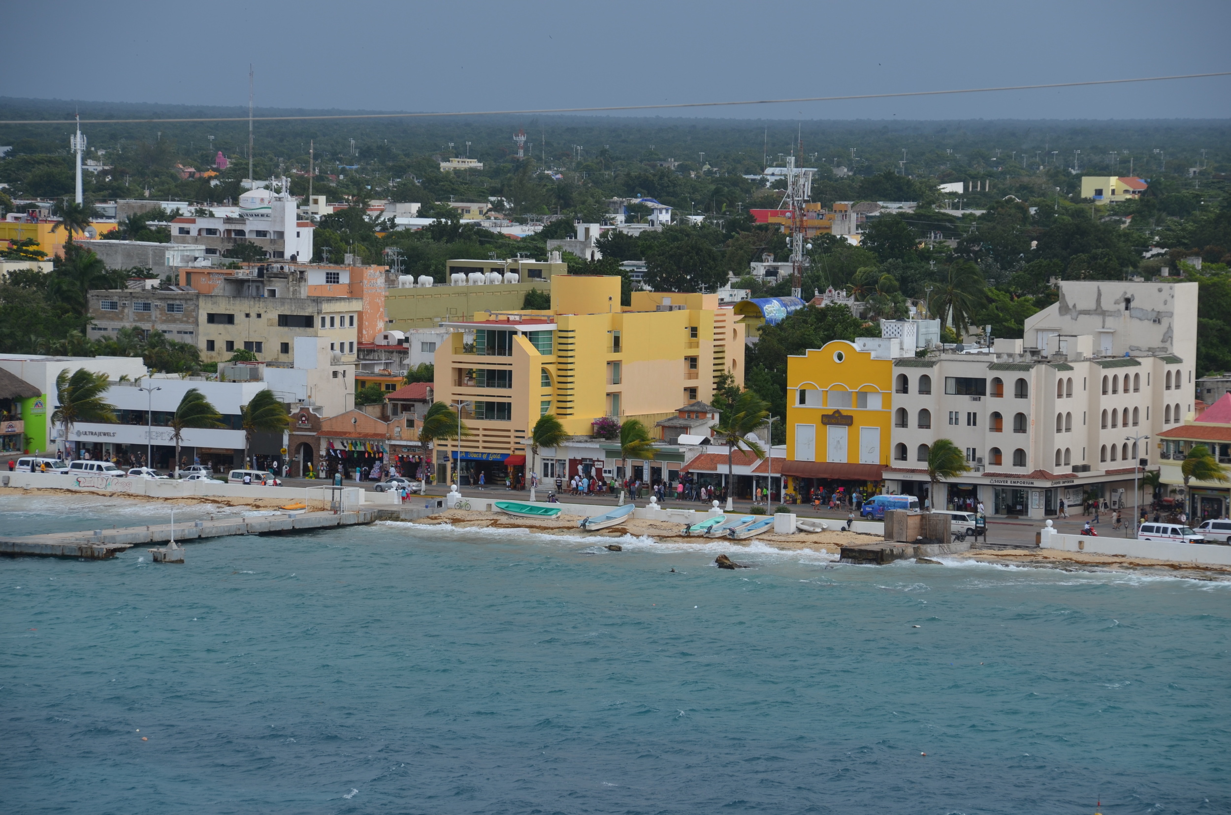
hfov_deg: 11.4
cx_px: 616
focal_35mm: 180
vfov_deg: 7.6
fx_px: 6142
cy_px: 408
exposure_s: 1/320
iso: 100
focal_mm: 120
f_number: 9
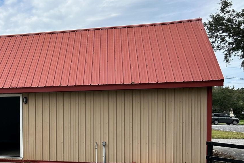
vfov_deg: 26.1
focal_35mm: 51
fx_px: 346
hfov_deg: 36.0
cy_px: 129
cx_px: 16
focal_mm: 5.7
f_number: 1.5
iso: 50
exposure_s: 1/3077
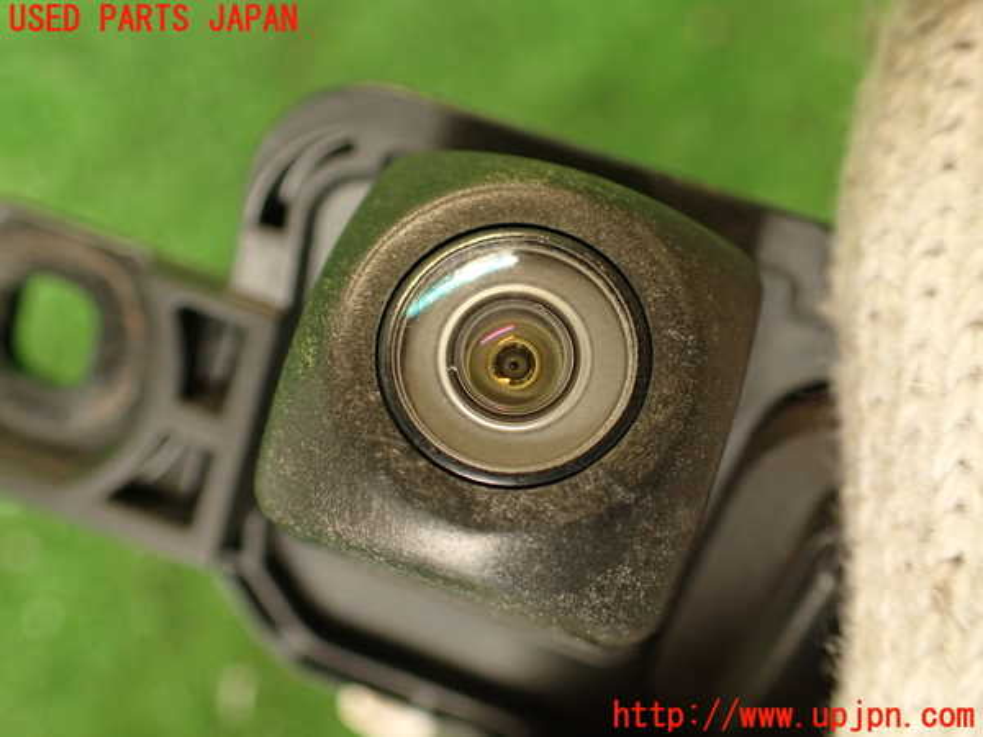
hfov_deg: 56.8
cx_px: 492
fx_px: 909
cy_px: 368
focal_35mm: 32
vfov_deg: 44.2
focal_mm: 5.79
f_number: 2.4
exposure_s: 1/30
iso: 250
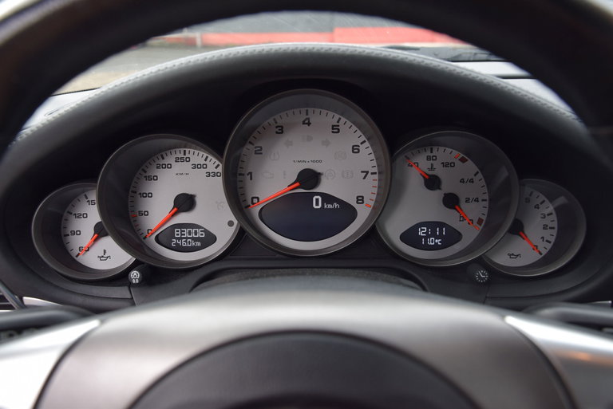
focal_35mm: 33
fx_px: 562
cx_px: 306
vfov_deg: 40.0
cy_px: 204
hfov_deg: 57.2
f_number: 5.6
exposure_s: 1/125
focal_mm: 22
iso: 400
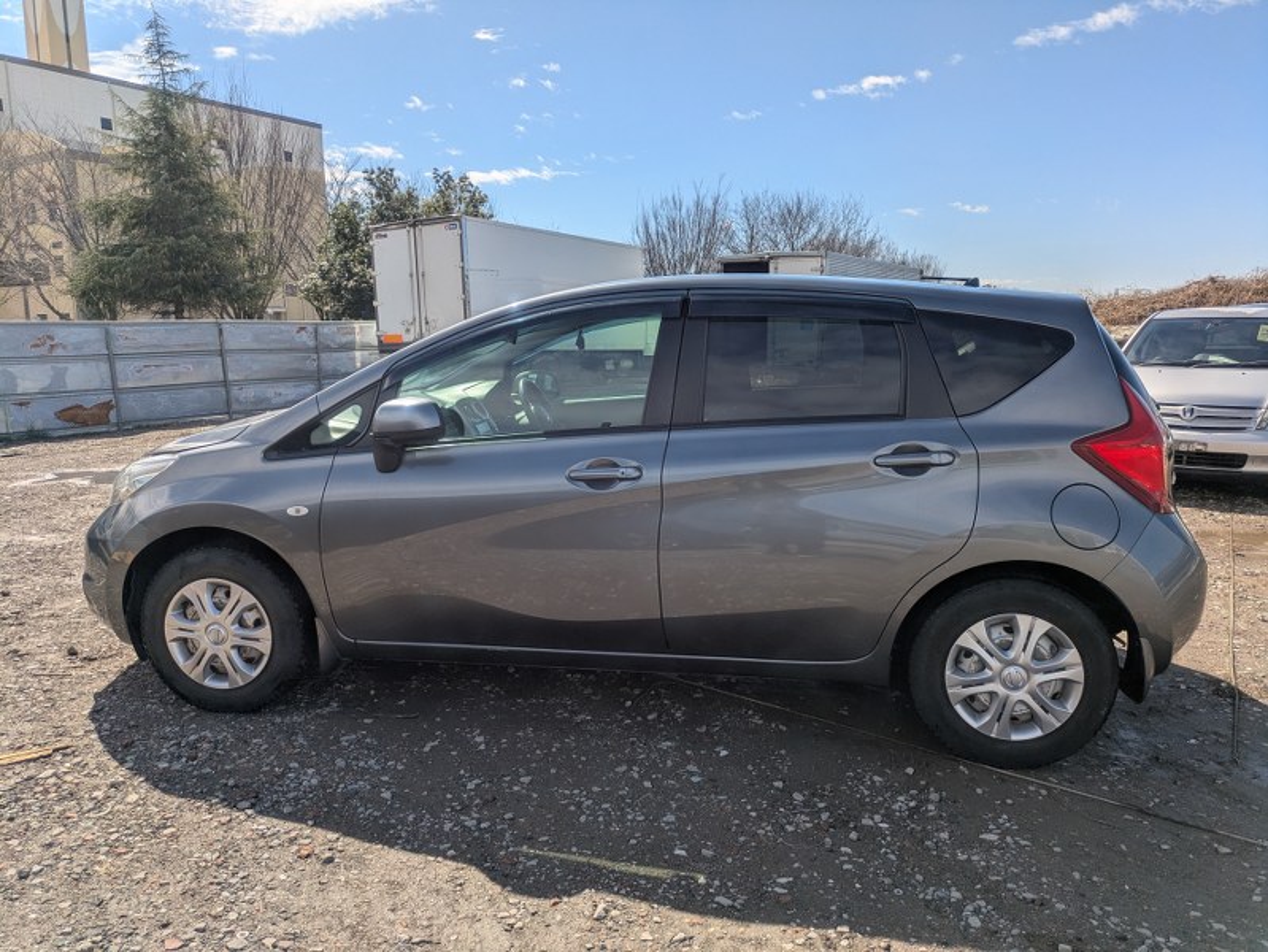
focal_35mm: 25
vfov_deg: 54.9
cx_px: 634
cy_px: 476
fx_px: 916
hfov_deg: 69.4
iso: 47
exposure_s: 1/2155
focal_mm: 5.43
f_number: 1.89
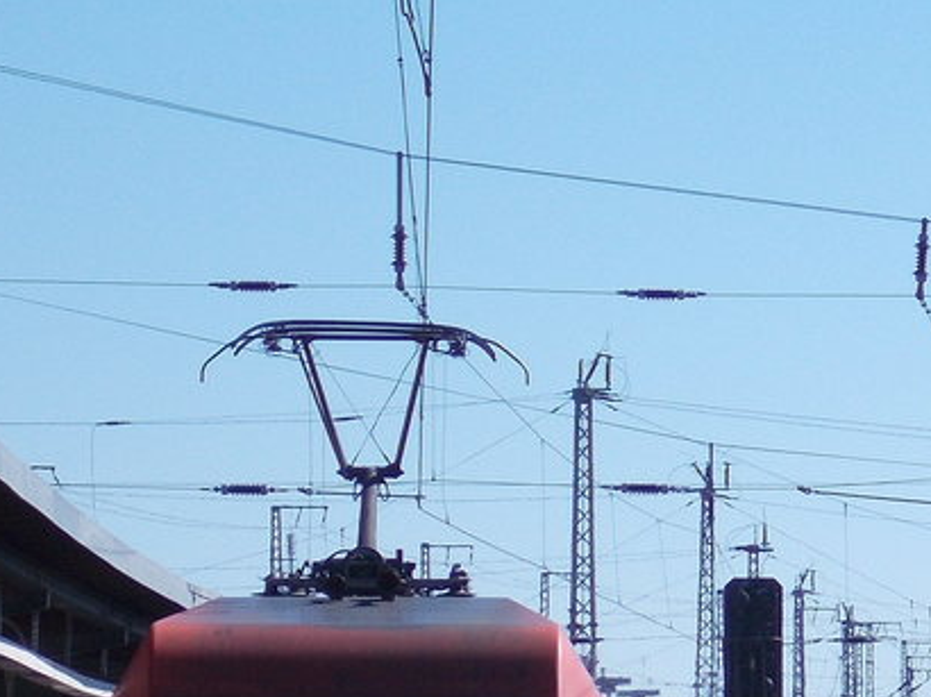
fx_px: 8897
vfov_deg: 4.5
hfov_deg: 6.0
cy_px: 781
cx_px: 931
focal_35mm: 331
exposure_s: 1/400
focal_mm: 20.1
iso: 80
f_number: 6
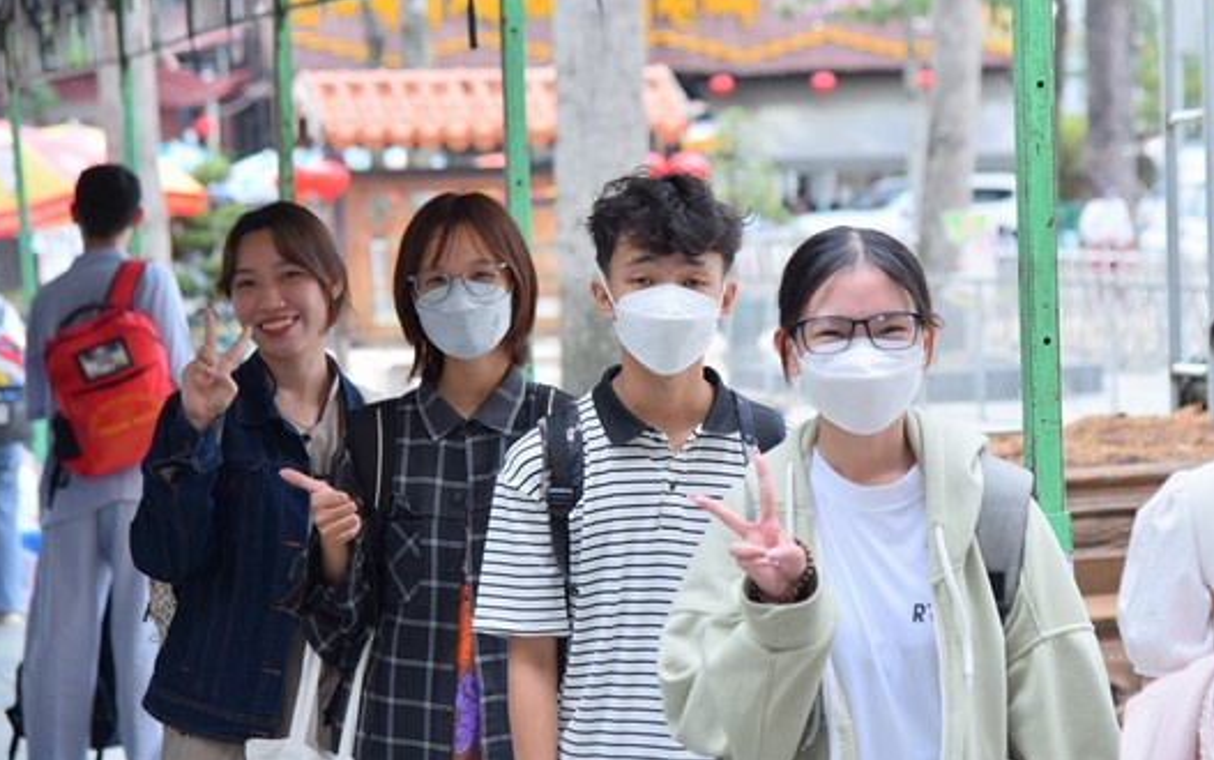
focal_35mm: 103
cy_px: 420
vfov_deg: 12.7
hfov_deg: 20.2
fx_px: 3410
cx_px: 698
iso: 125
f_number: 5.6
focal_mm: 82
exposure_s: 1/125
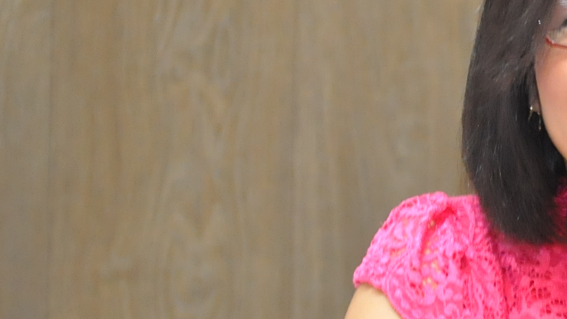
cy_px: 106
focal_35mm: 419
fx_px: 6301
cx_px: 641
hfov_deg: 5.1
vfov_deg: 2.9
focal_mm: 92
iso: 2000
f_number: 5.6
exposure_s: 1/60
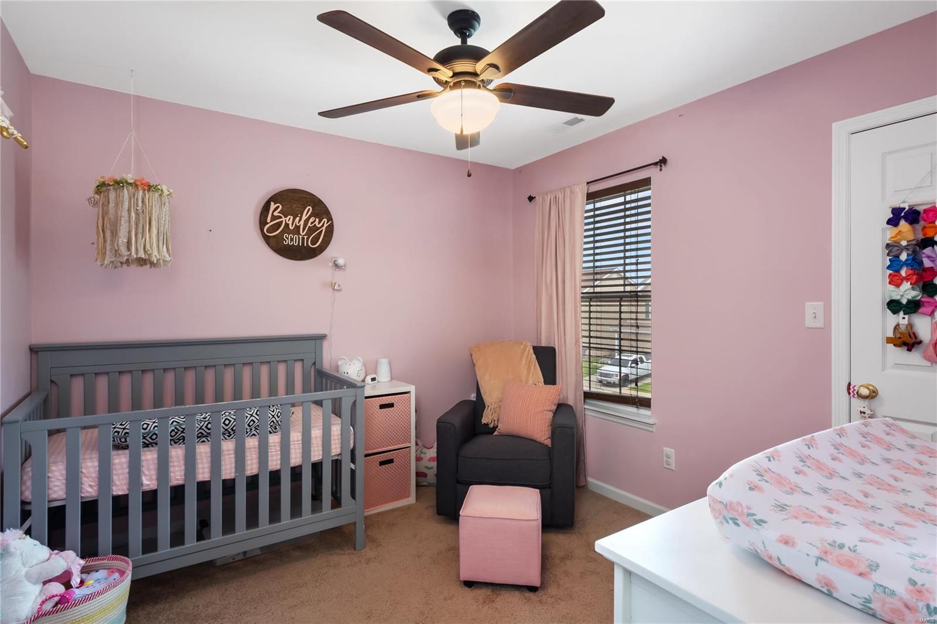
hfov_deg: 90.0
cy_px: 312
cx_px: 468
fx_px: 468
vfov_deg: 67.4
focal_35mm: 18
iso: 400
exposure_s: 1/4
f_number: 8
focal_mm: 9
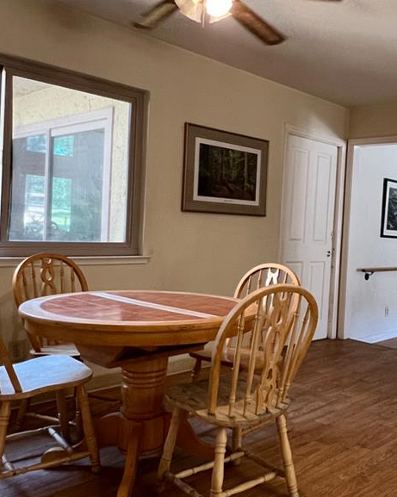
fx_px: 485
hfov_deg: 42.3
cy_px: 239
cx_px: 324
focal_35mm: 33
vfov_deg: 54.2
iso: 320
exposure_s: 1/60
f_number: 1.8
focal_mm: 1.57
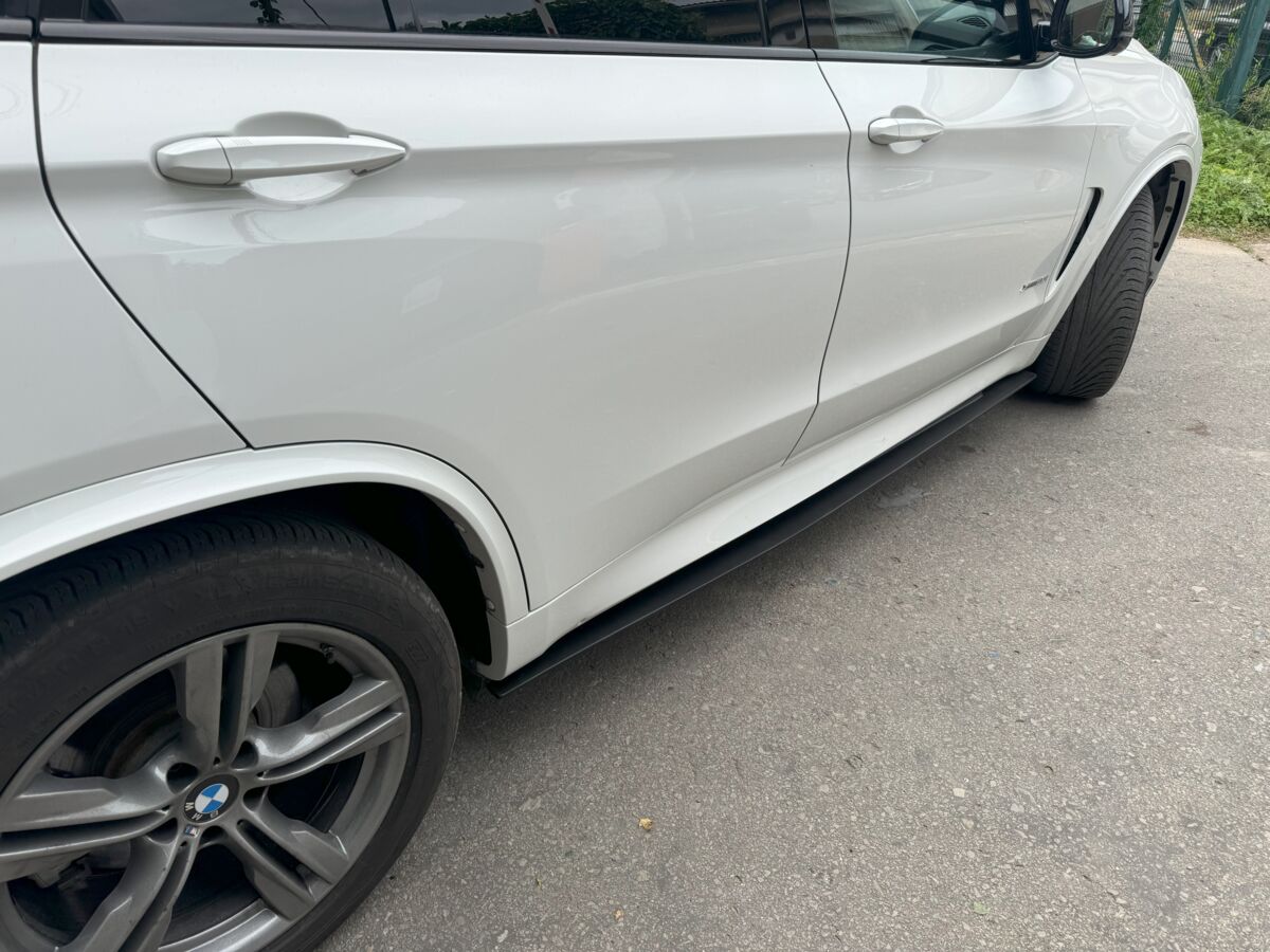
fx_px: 881
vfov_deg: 56.8
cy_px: 476
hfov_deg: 71.6
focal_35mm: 24
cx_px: 635
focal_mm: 6.76
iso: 80
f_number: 1.78
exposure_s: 1/1311
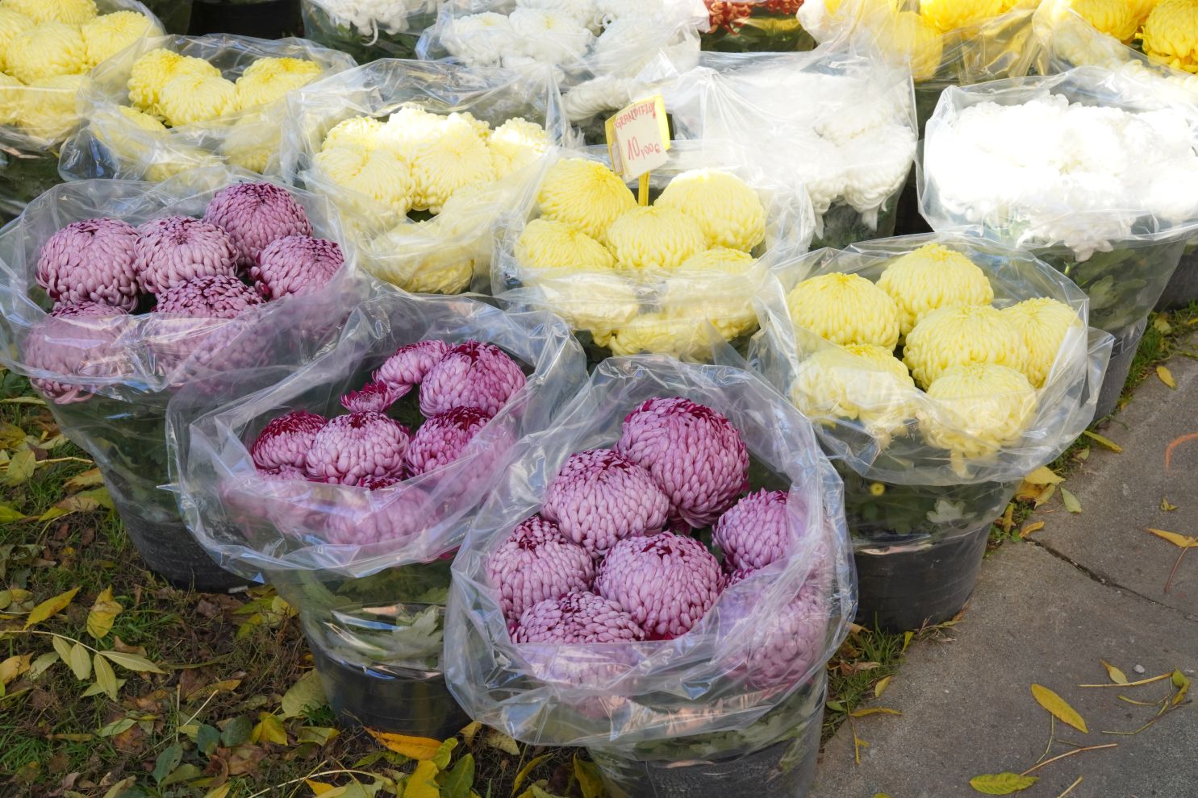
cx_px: 599
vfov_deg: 27.9
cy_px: 399
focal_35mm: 48
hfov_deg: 40.9
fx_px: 1607
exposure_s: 1/200
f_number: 8
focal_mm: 32.2
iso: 500
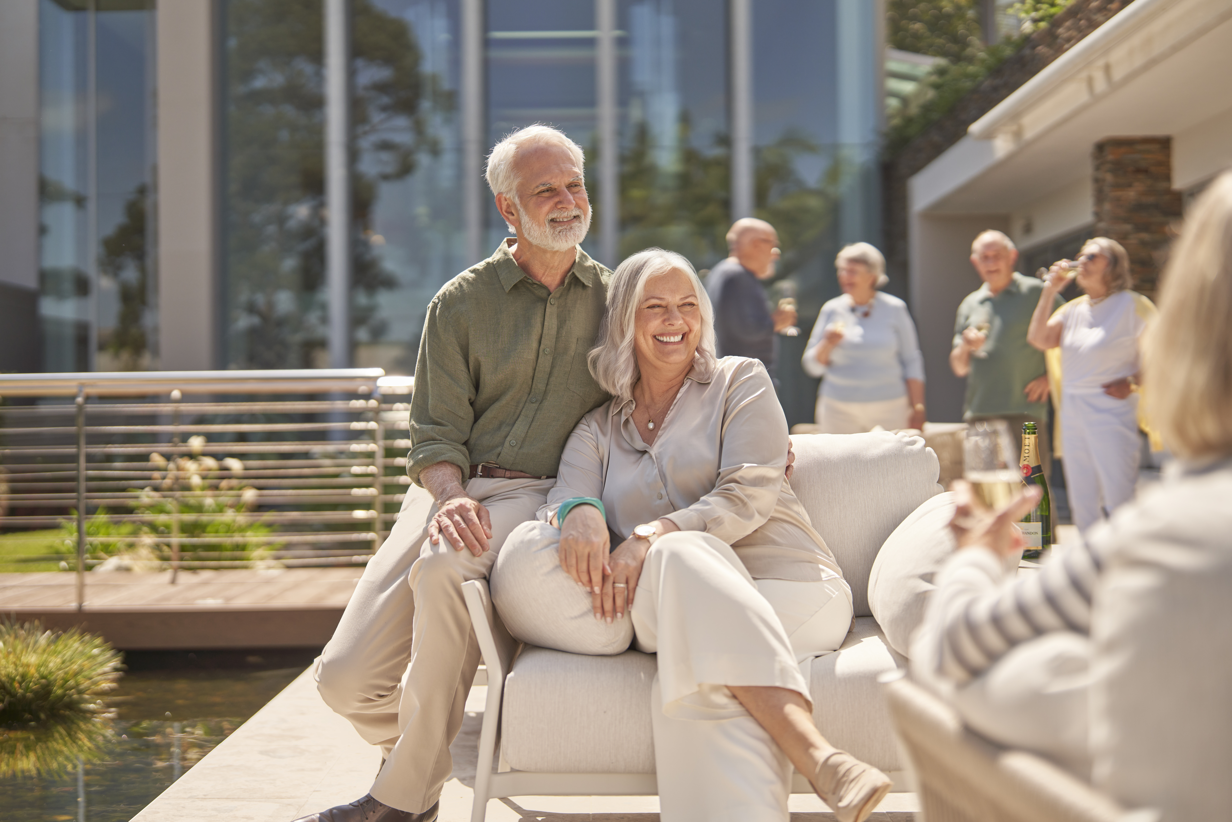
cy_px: 411
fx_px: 1711
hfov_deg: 39.6
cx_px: 616
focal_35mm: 50
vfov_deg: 27.0
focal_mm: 50
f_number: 1.2
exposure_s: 1/6400
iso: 100
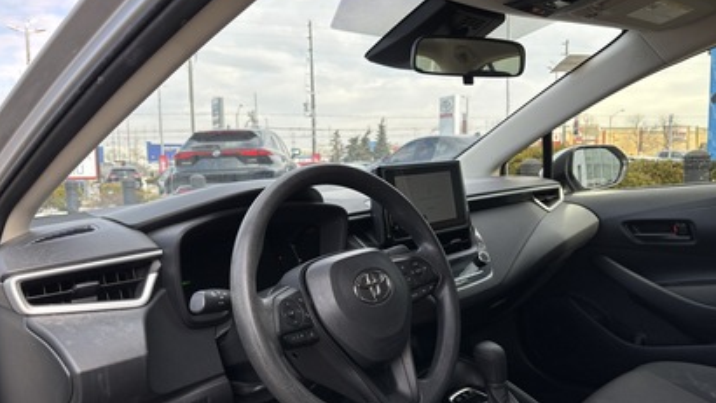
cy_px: 221
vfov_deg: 40.2
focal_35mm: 29
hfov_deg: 66.0
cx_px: 351
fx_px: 551
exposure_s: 1/865
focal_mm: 5.96
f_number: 1.6
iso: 50
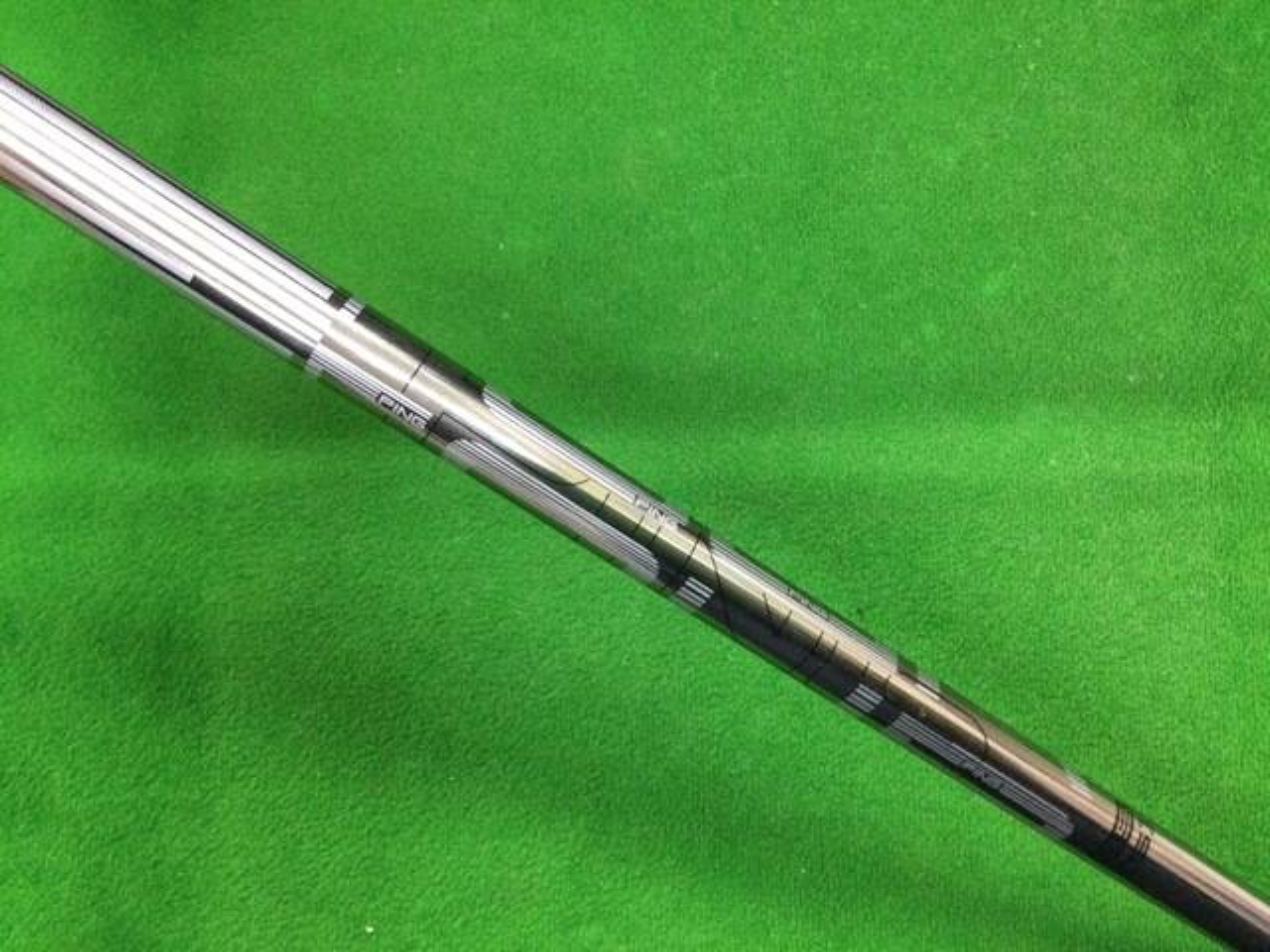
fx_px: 1137
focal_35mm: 31
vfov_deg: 45.4
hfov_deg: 58.4
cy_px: 476
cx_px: 635
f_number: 2.4
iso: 200
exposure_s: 1/30
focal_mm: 3.3
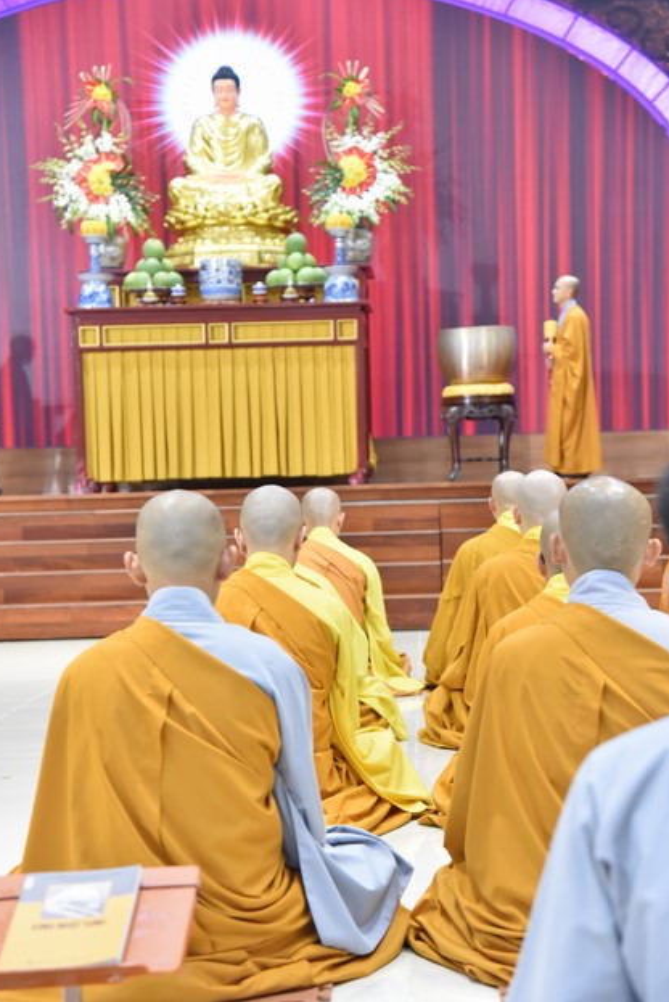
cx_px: 326
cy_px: 483
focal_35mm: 73
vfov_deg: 27.7
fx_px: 2032
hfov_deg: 18.7
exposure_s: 1/80
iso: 3200
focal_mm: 70
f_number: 5
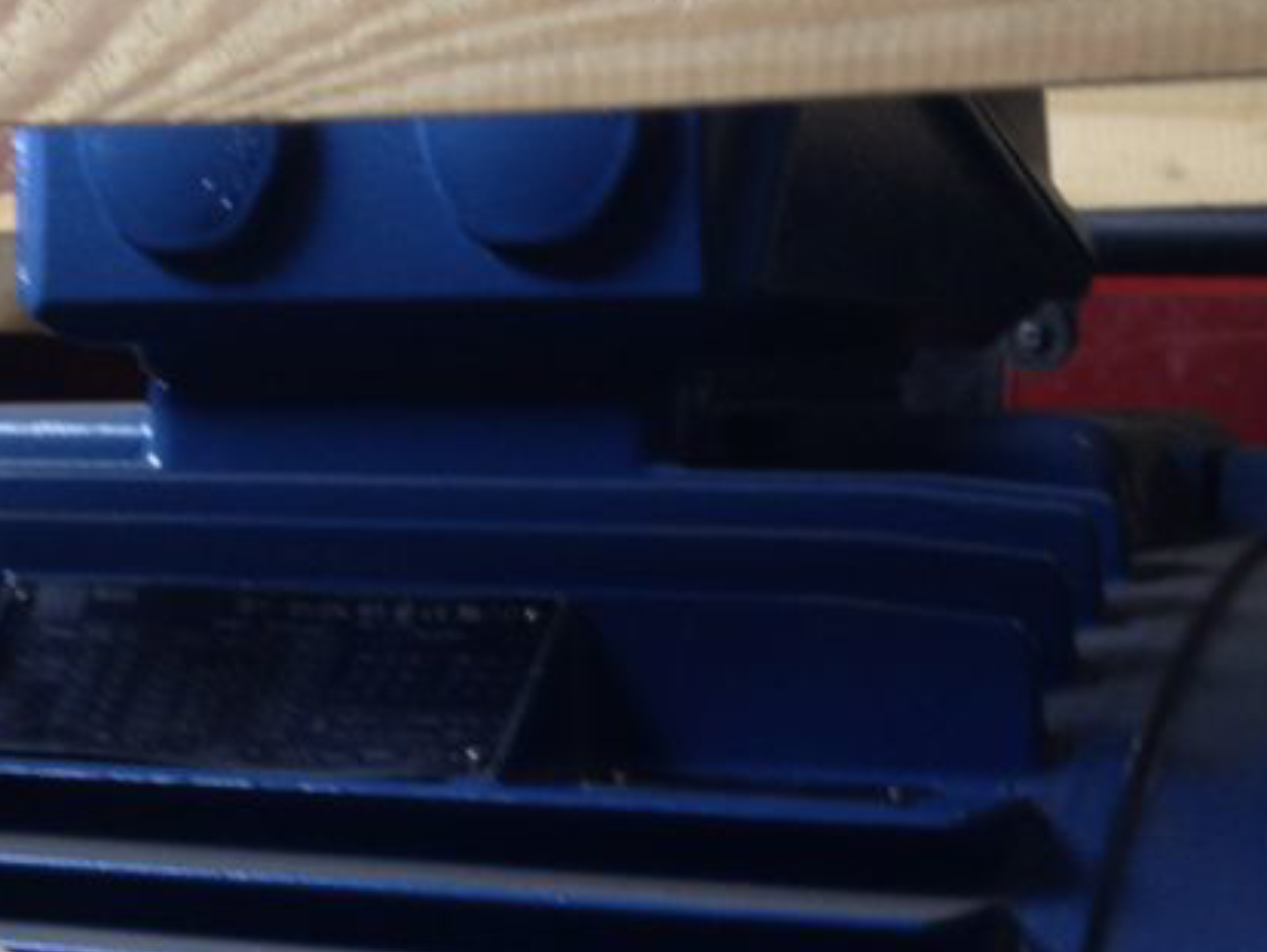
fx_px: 3736
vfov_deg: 14.0
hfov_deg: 19.2
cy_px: 1203
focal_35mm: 102
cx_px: 456
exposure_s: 1/20
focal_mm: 4.12
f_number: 2.4
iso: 64
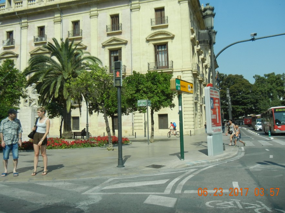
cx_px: 134
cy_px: 94
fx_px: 288
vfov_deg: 40.6
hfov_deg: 52.6
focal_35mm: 35
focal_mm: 5.4
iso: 160
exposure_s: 1/401
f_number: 7
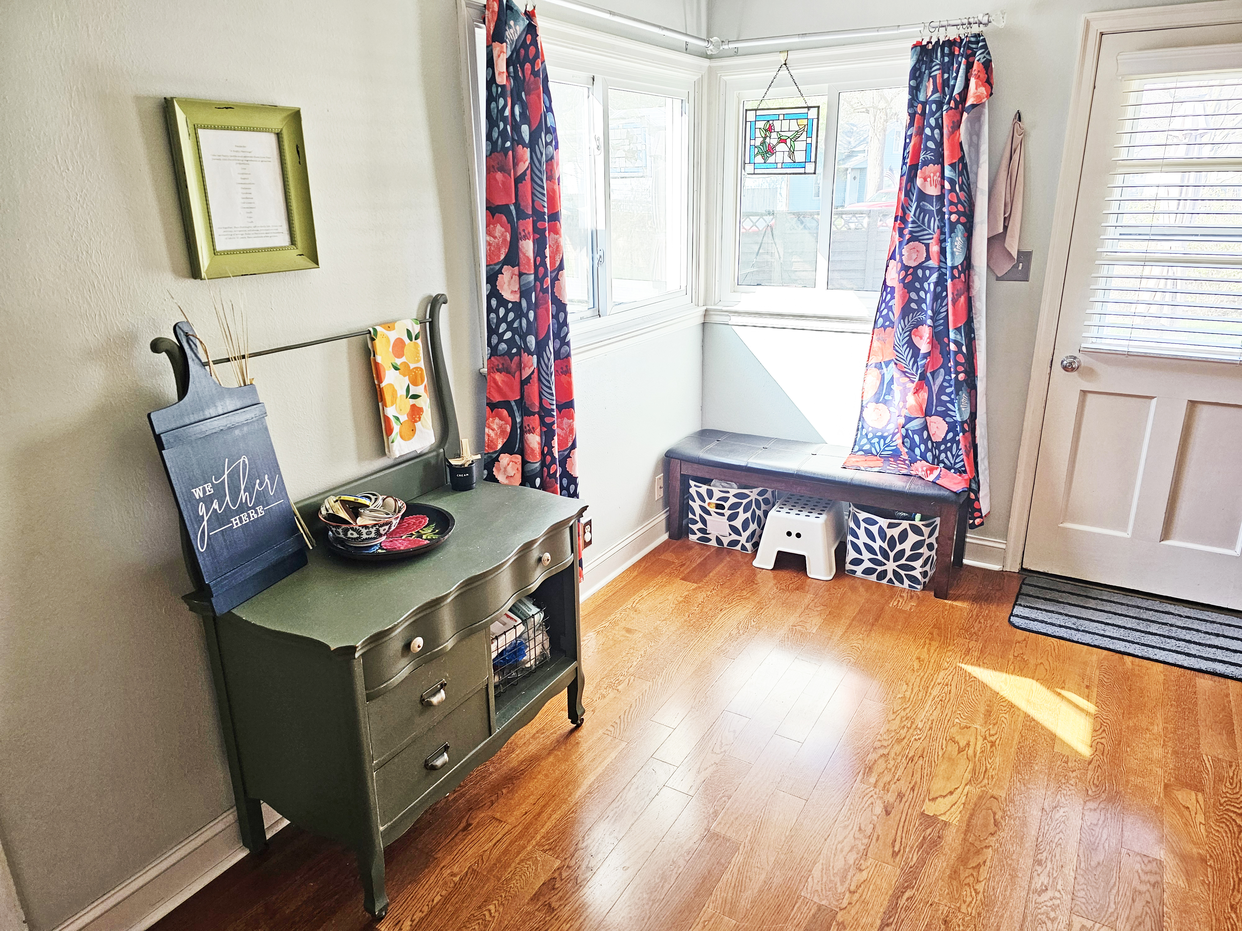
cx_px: 621
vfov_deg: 58.9
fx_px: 825
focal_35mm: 23
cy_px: 466
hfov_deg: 73.9
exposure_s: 1/120
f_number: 1.7
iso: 160
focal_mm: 6.3
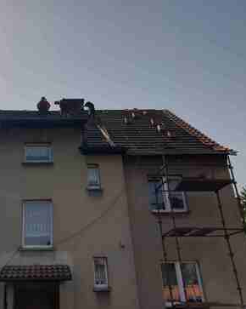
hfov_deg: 40.4
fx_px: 319
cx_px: 48
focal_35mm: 35
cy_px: 152
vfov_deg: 51.6
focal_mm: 4.3
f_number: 2.4
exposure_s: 1/6250
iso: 50
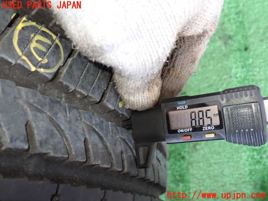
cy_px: 100
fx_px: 279
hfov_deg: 51.4
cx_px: 134
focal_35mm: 36
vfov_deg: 39.7
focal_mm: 6.37
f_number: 2.5
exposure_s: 1/40
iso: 200
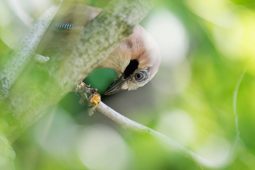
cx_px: 127
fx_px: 6388
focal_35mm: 902
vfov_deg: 1.5
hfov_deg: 2.3
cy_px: 85
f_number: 7.1
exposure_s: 1/2000
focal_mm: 600
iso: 10000
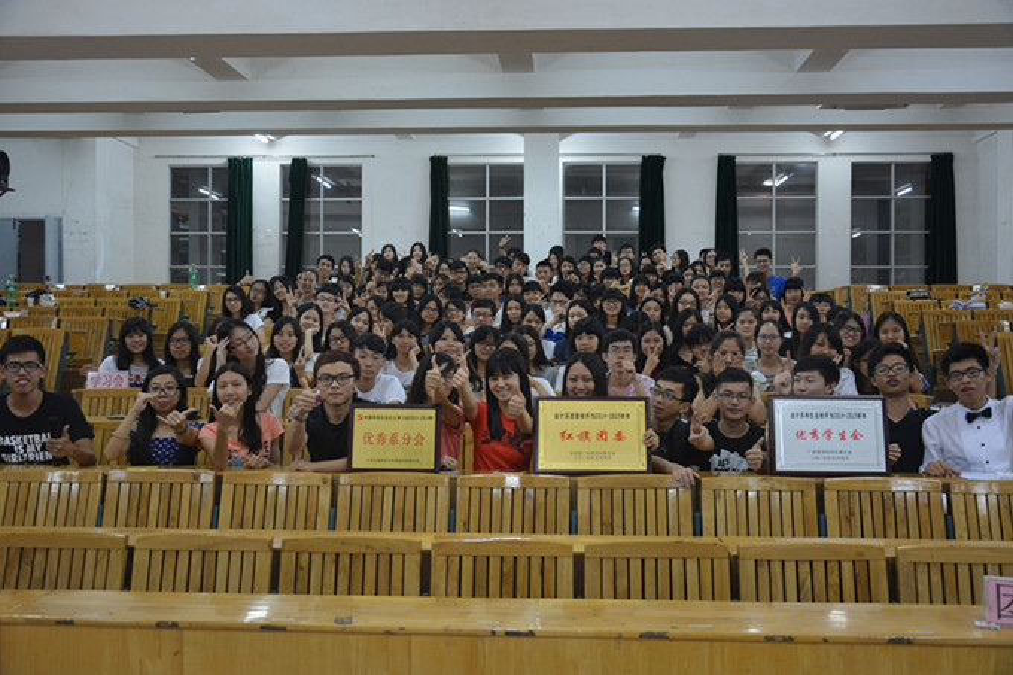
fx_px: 1013
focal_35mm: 36
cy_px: 338
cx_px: 506
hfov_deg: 53.1
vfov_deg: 36.9
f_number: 3.8
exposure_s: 1/30
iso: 1100
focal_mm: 24
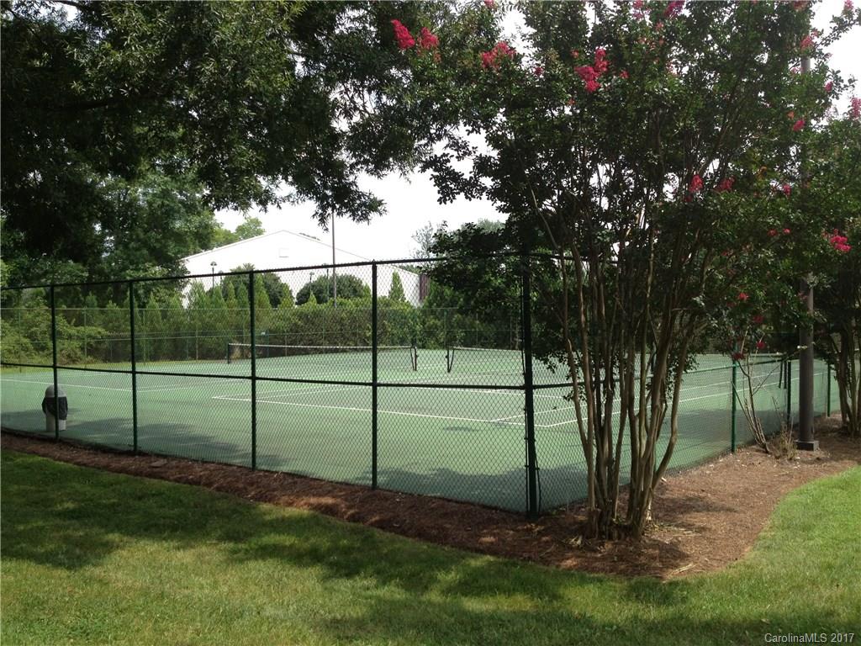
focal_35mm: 35
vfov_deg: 40.7
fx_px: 871
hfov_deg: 52.6
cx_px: 430
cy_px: 323
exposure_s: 1/767
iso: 50
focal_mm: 4.28
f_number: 2.4
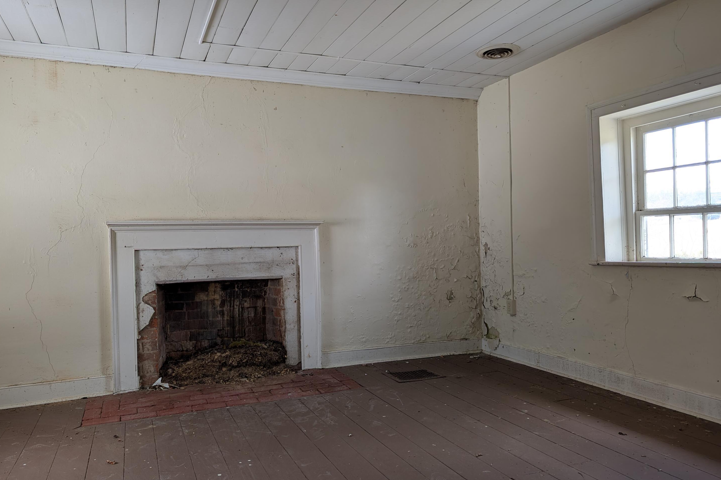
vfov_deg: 49.5
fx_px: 521
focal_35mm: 26
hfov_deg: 69.4
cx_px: 348
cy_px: 250
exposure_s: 1/61.5
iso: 26
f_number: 1.68
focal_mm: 6.9
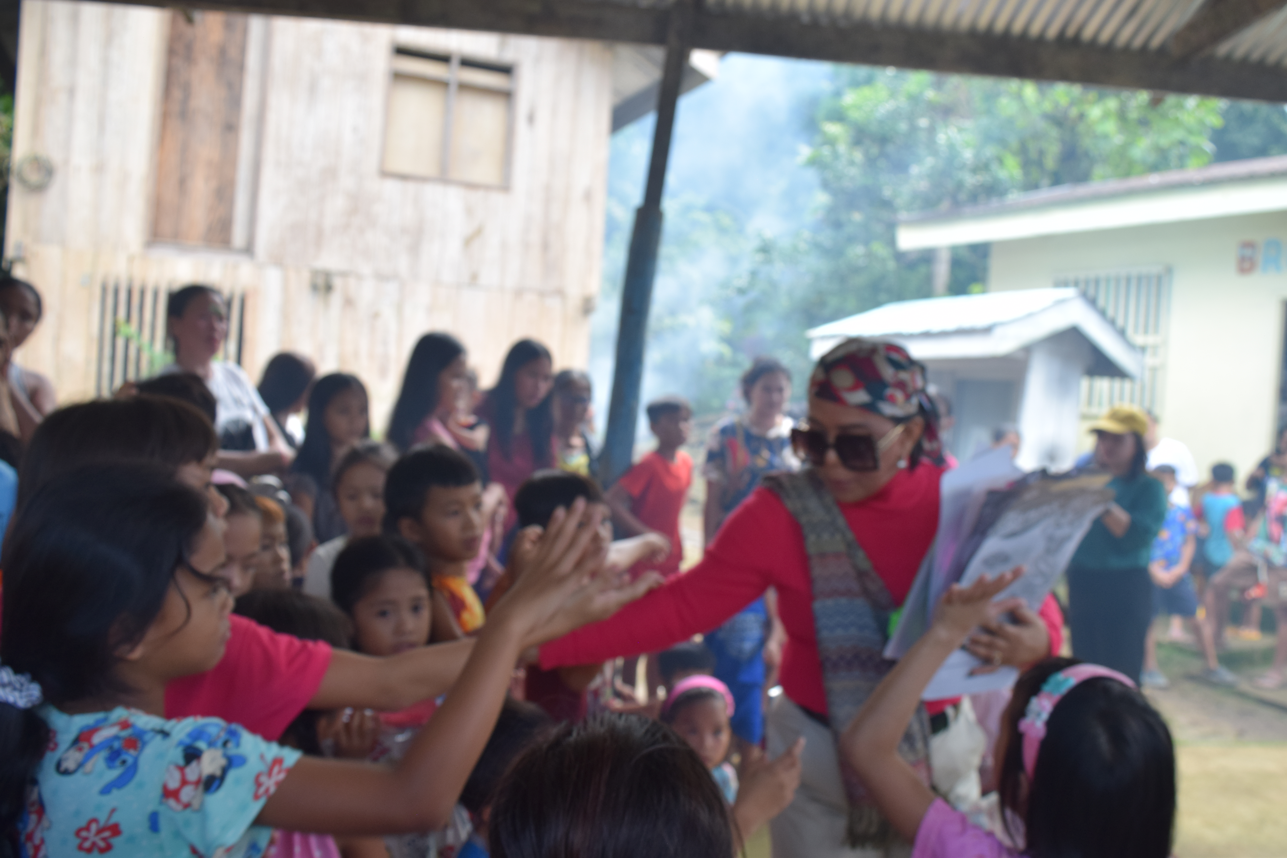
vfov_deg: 43.6
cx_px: 644
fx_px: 1072
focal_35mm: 30
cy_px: 429
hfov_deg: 61.9
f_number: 6.3
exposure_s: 1/160
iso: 400
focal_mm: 20
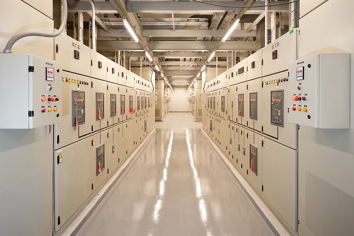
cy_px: 118
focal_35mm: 24
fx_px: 236
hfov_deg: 73.8
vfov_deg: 53.1
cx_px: 177
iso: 200
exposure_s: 1/6
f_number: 5.6
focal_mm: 24
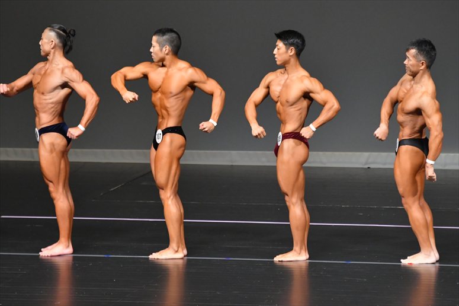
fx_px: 4014
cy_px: 153
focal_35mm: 315
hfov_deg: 6.5
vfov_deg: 4.4
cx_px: 230
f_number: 5.6
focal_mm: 210
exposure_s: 1/400
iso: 5000
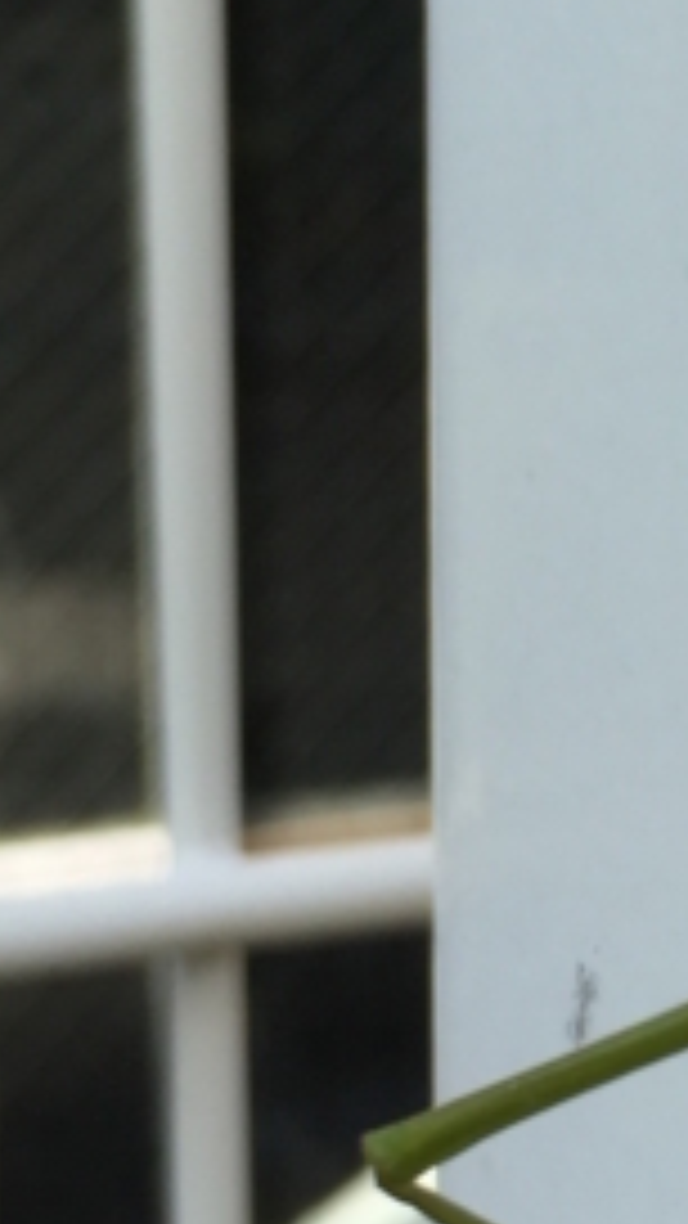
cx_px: 1169
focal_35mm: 119
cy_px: 369
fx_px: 3859
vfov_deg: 17.9
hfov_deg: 9.7
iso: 32
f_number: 2.2
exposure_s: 1/590
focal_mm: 4.15
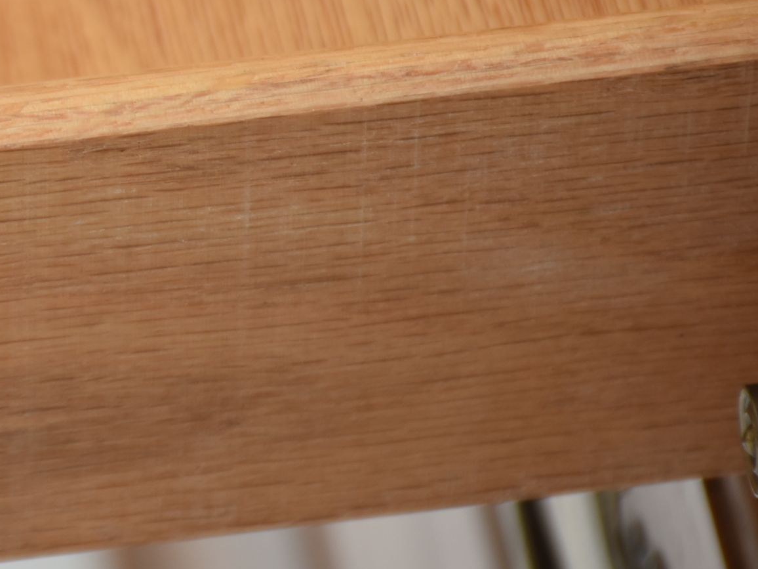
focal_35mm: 523
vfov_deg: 2.8
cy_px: 219
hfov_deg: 3.8
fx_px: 11452
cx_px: -220
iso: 200
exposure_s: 1/200
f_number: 7.1
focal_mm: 140
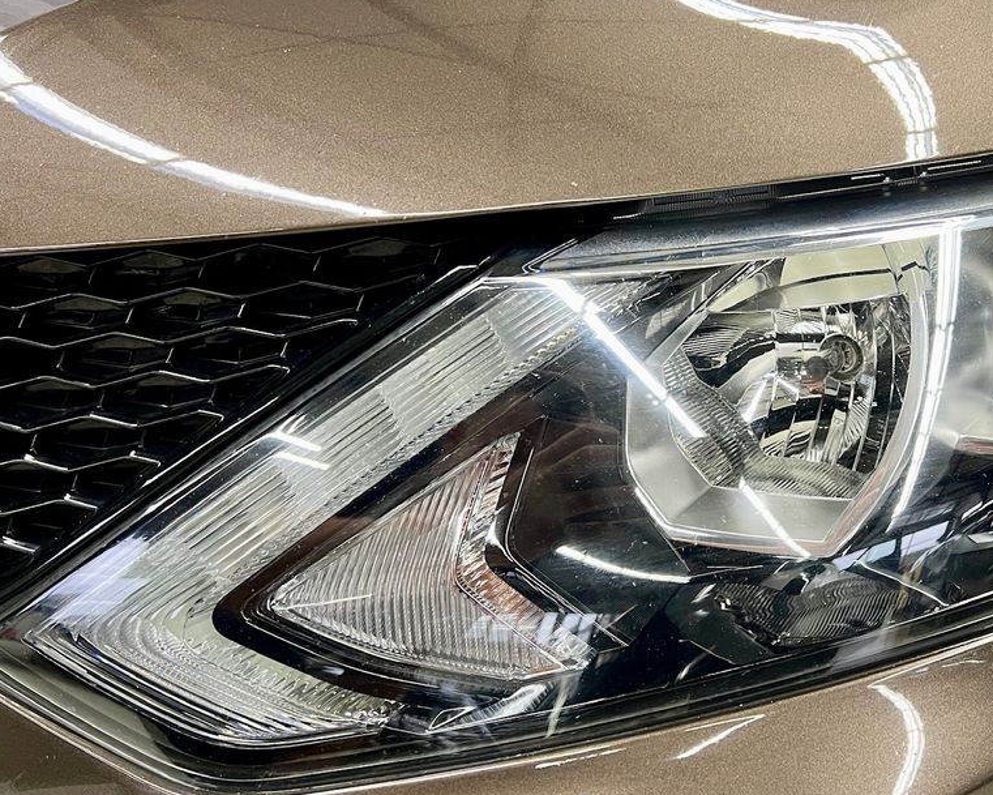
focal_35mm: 40
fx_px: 1176
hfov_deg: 44.6
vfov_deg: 37.3
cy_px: 372
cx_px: 719
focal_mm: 5.7
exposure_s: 1/50
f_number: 1.5
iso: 125
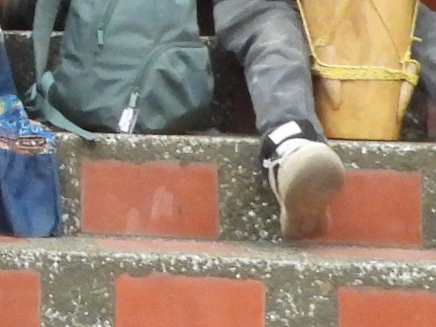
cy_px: -317
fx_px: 3098
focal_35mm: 246
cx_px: -723
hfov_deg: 7.4
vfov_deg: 5.9
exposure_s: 1/400
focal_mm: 6.8
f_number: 7.1
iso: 800
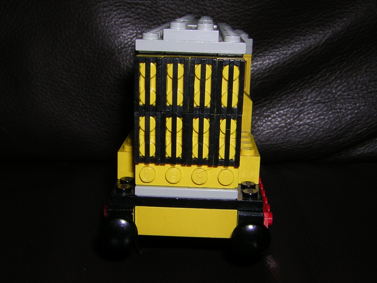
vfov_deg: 30.9
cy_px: 142
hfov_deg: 40.4
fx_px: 512
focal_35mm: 47
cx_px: 188
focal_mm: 6.1
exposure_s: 1/60.1
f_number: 5.8
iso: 50
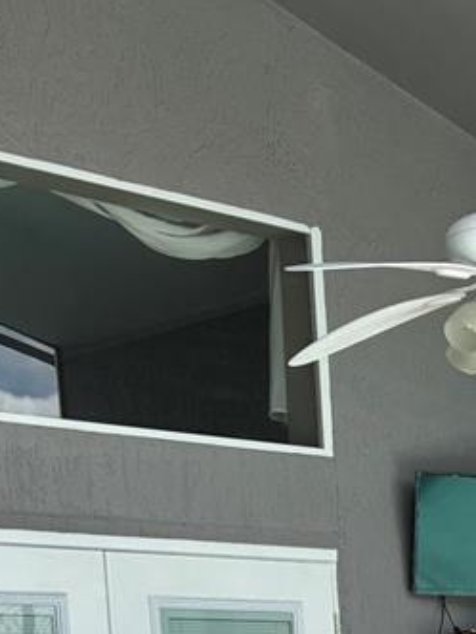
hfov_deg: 14.8
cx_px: 663
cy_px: 961
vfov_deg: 18.4
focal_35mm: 94
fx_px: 1723
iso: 50
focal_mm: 5.96
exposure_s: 1/381
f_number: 1.6
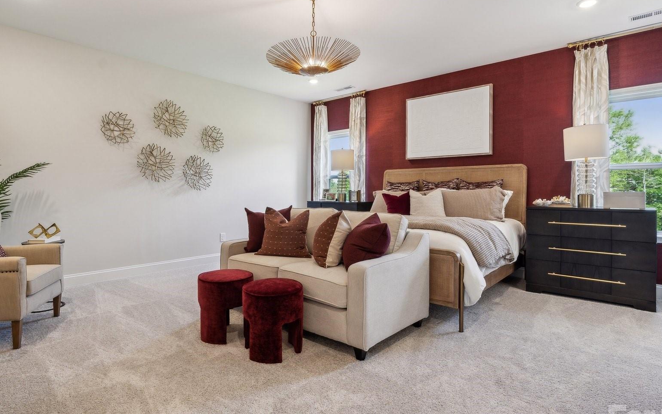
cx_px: 309
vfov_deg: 62.1
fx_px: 343
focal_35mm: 19
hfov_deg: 87.9
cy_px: 191
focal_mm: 14
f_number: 7.1
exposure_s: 1/13
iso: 160
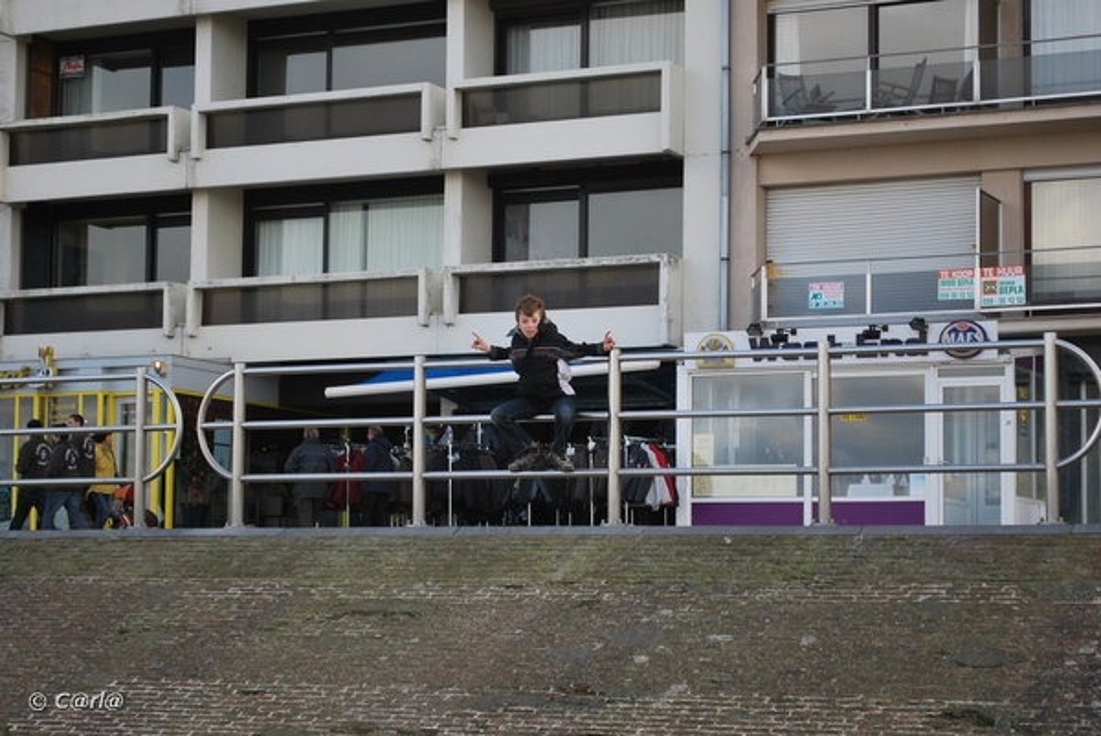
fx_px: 2525
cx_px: 550
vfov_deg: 16.6
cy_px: 368
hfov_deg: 24.6
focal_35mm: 82
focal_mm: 55
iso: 140
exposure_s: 1/125
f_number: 5.6
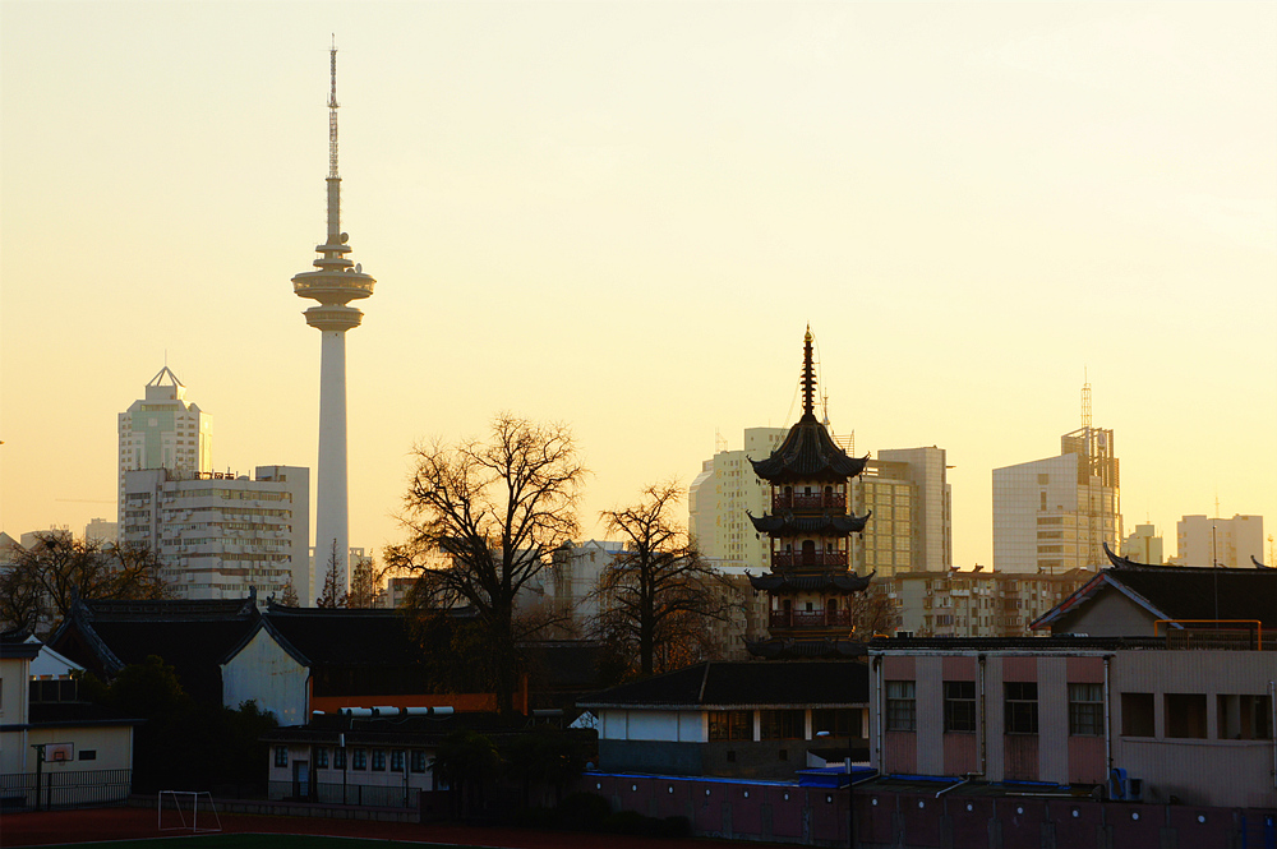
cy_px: 424
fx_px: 2924
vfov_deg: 16.5
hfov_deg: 24.6
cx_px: 638
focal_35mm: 82
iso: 200
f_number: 8
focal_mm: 55
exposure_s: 1/200
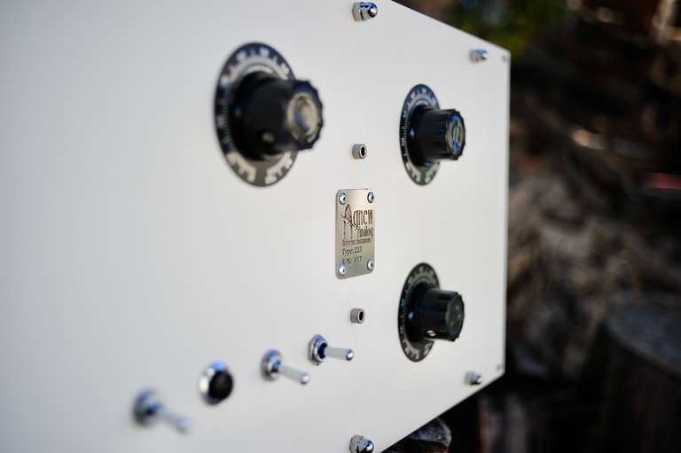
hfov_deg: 54.5
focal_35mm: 35
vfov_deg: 37.8
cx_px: 340
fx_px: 662
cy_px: 226
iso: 200
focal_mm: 35
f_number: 2.8
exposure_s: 1/1250
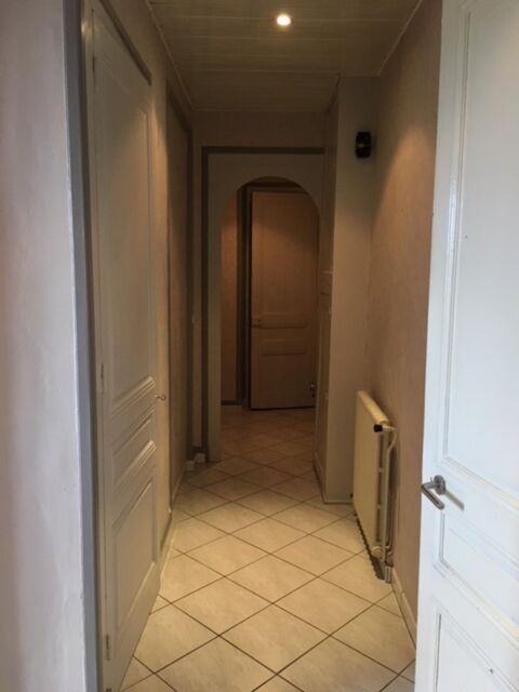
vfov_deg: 61.7
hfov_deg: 48.2
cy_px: 346
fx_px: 580
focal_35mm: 29
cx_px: 260
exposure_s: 1/33
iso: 100
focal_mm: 4.15
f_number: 2.2
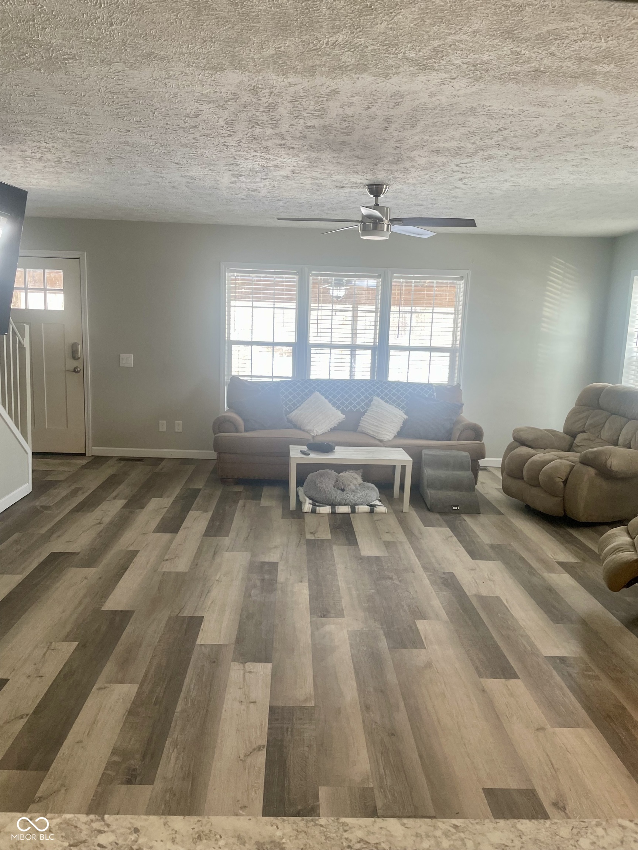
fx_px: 639
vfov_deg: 67.3
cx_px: 319
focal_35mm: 26
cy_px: 425
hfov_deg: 53.1
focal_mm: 4.2
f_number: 1.6
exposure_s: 1/120
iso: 80
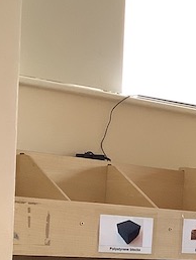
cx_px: 369
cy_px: 281
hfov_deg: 11.4
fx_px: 904
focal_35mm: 120
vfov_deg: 16.0
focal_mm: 3.3
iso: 200
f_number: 2.4
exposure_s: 1/60
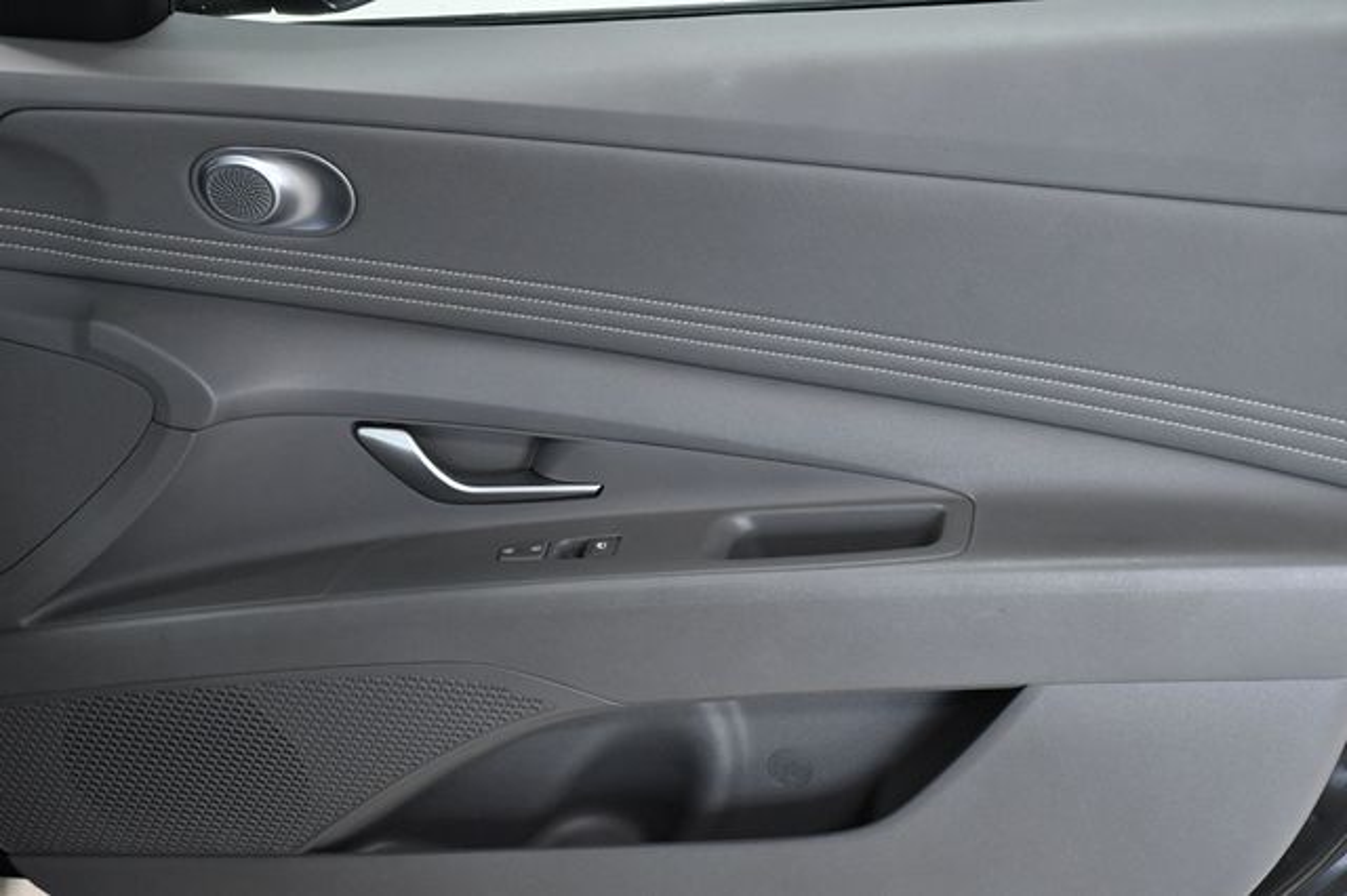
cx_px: 674
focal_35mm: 72
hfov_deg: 28.1
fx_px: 2692
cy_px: 448
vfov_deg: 18.9
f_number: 7.1
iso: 2500
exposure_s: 1/200
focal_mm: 48
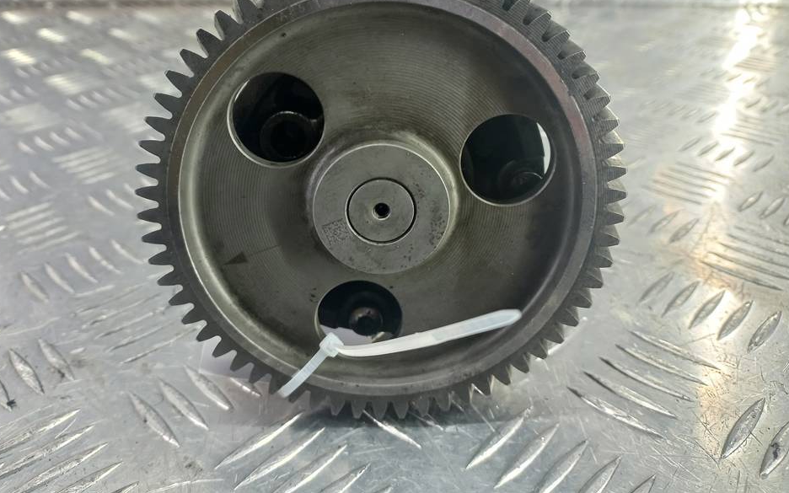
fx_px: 624
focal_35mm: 29
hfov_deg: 64.6
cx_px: 378
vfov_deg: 42.9
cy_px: 198
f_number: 1.8
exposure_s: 1/50
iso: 100
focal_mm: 4.6
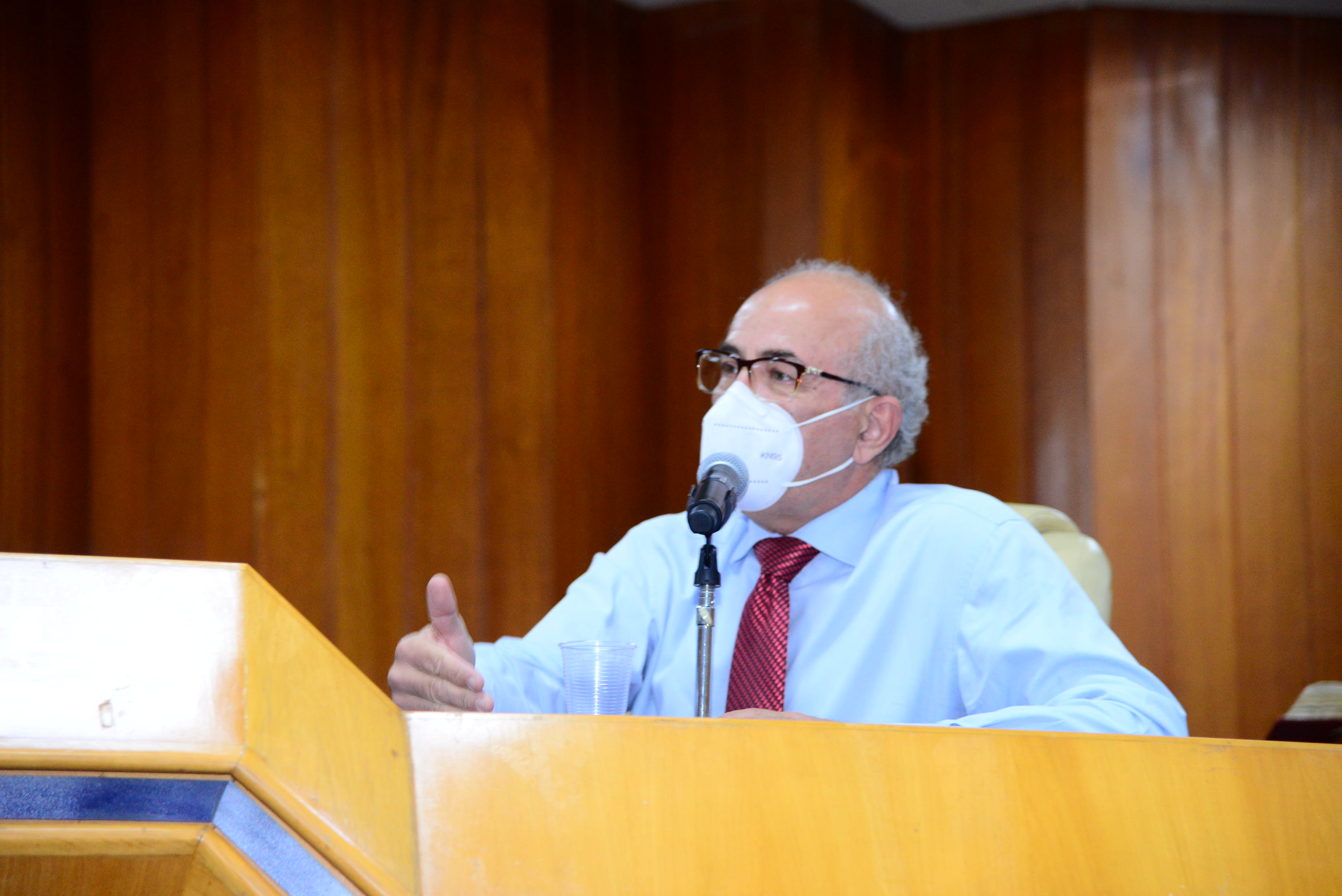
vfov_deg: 11.4
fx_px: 4475
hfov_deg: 17.1
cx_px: 671
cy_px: 448
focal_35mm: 120
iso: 2500
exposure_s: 1/100
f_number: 4
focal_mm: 120
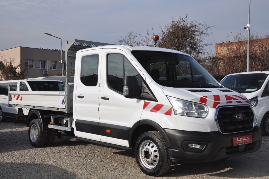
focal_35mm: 45
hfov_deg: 43.7
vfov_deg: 29.8
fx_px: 336
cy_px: 90
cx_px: 134
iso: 500
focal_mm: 30
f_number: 13
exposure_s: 1/640
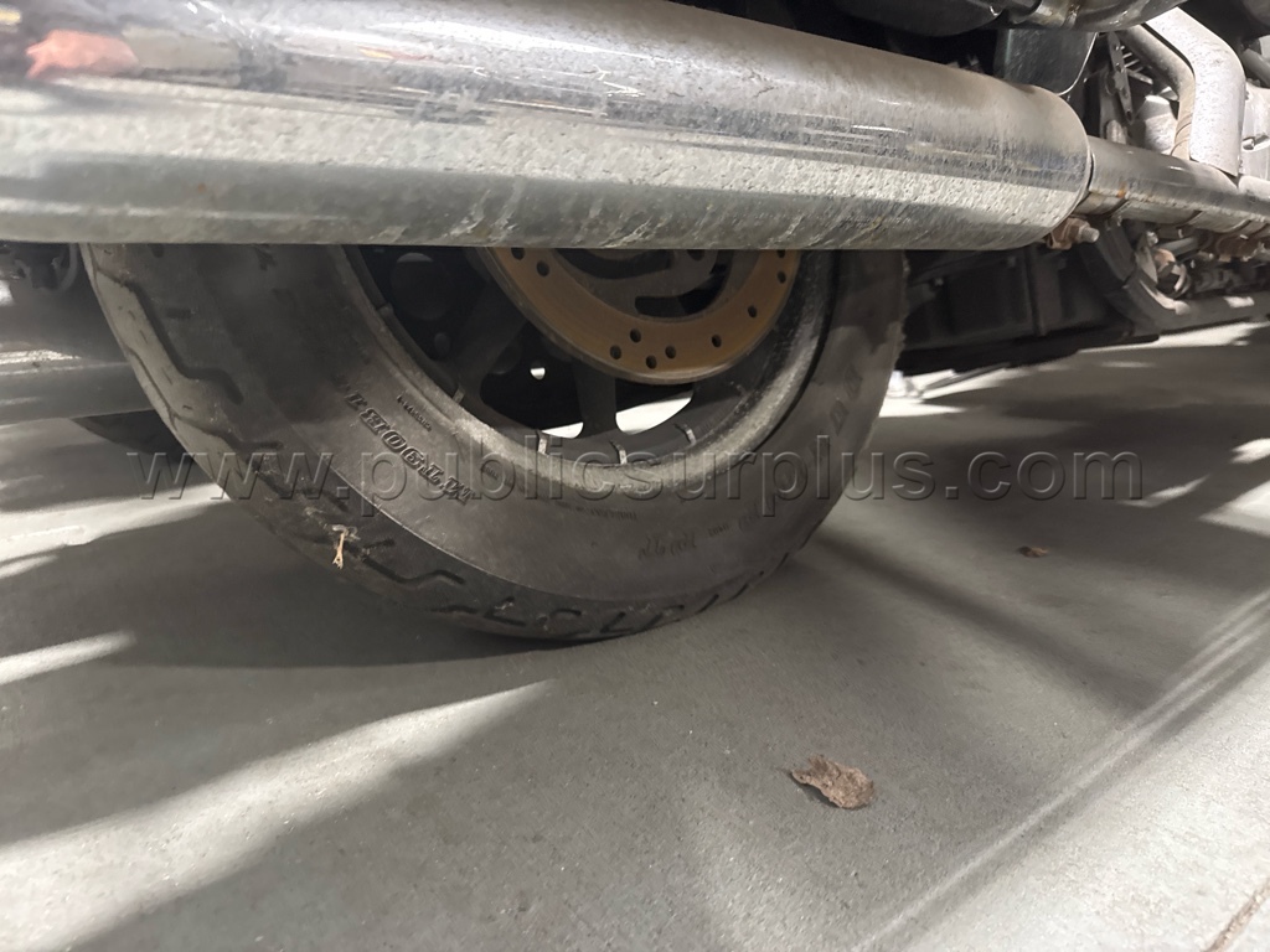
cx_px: 635
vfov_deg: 56.8
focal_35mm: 24
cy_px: 476
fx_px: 881
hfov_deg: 71.6
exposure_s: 1/40
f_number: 1.78
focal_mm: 6.76
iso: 800
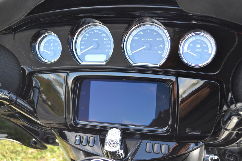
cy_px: 80
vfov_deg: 30.8
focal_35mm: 44
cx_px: 121
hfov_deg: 45.0
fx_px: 292
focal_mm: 29
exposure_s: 1/125
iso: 360
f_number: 5.6
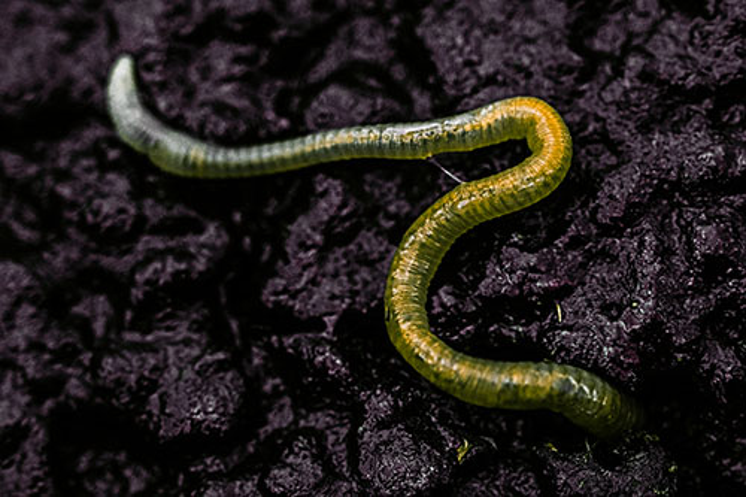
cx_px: 373
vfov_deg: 6.5
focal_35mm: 210
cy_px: 248
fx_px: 4350
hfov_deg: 9.8
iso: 640
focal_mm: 210
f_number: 7.6
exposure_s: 1/640
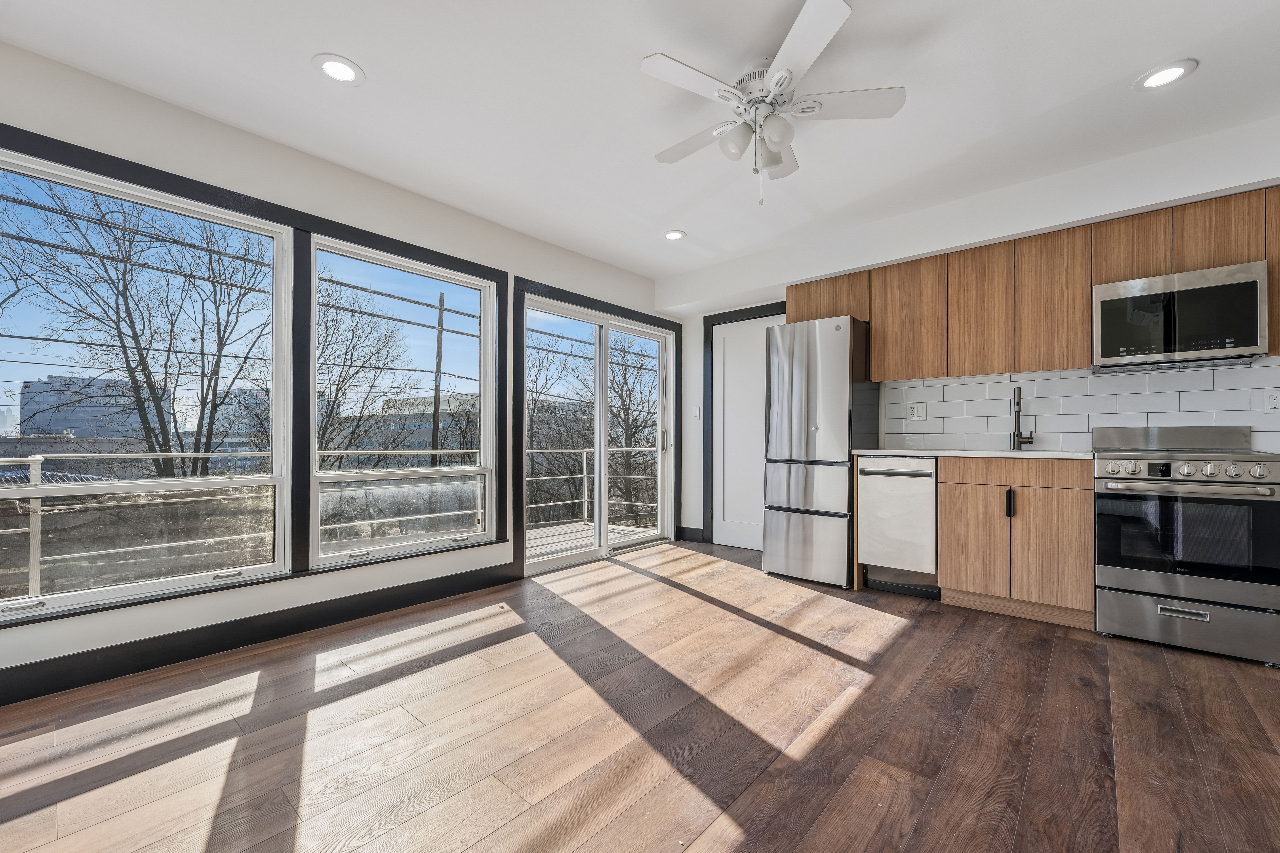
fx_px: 498
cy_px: 426
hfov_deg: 104.3
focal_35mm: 14
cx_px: 640
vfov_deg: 81.2
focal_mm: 14
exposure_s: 1/100
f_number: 10
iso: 100
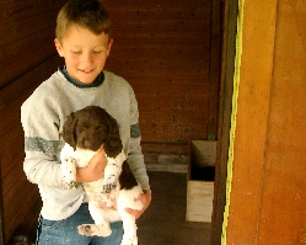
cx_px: 74
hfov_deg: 31.9
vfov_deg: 26.2
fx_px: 525
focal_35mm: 58
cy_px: 121
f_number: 2.6
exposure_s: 1/125
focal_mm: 7.6
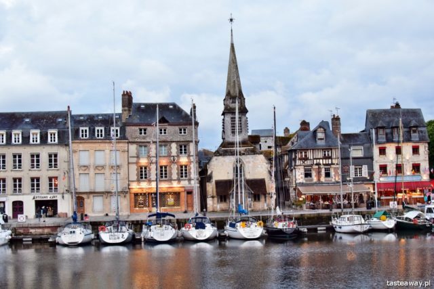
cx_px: 217
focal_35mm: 52
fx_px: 633
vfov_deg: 25.8
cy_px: 144
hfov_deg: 37.8
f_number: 5.6
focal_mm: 35
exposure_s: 1/60
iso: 1600
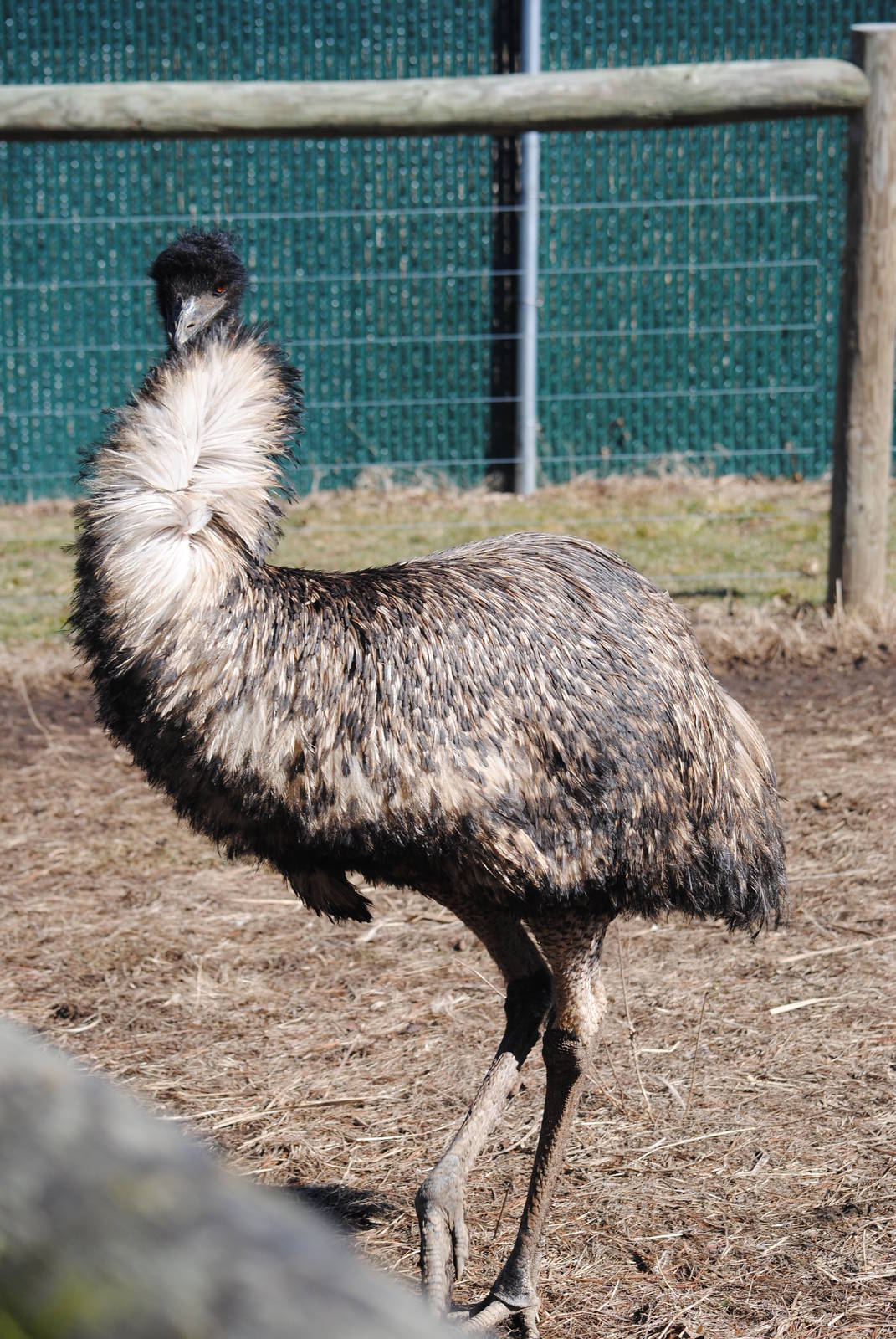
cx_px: 448
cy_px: 670
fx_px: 3909
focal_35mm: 105
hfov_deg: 13.1
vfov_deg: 19.4
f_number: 5.6
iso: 140
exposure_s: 1/500
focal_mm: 70
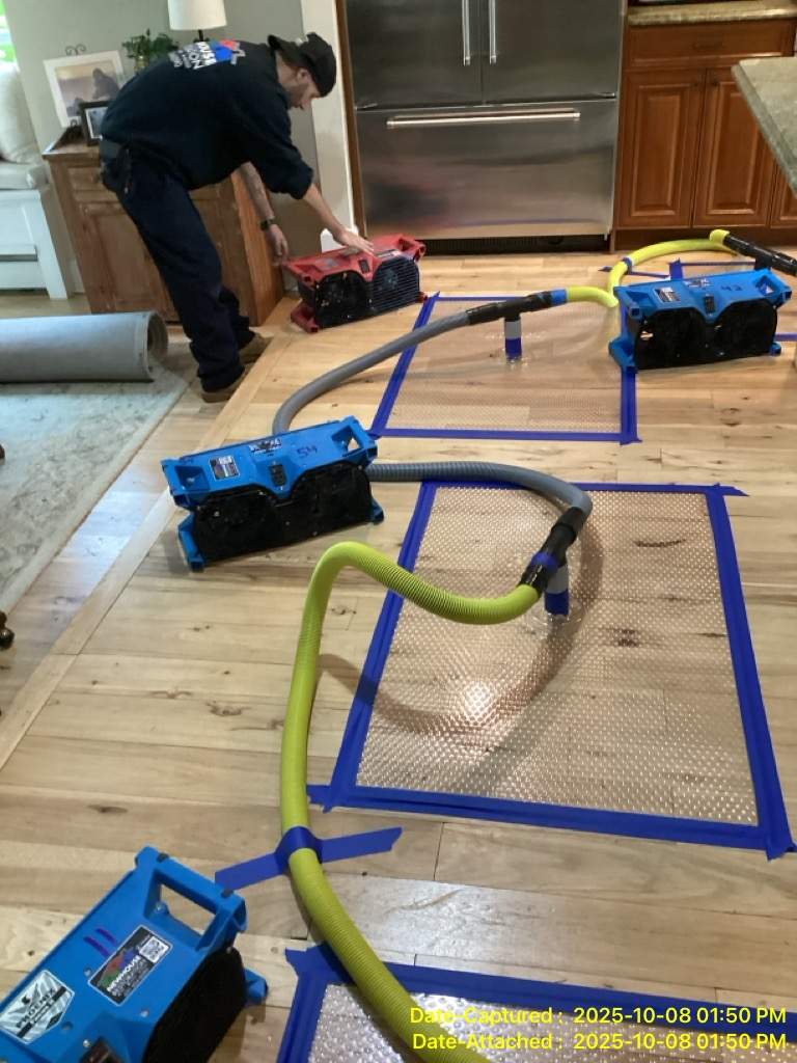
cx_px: 398
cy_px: 532
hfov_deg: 45.4
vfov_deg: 58.4
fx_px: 952
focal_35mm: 31
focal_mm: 3.3
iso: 400
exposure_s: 1/40
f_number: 2.4
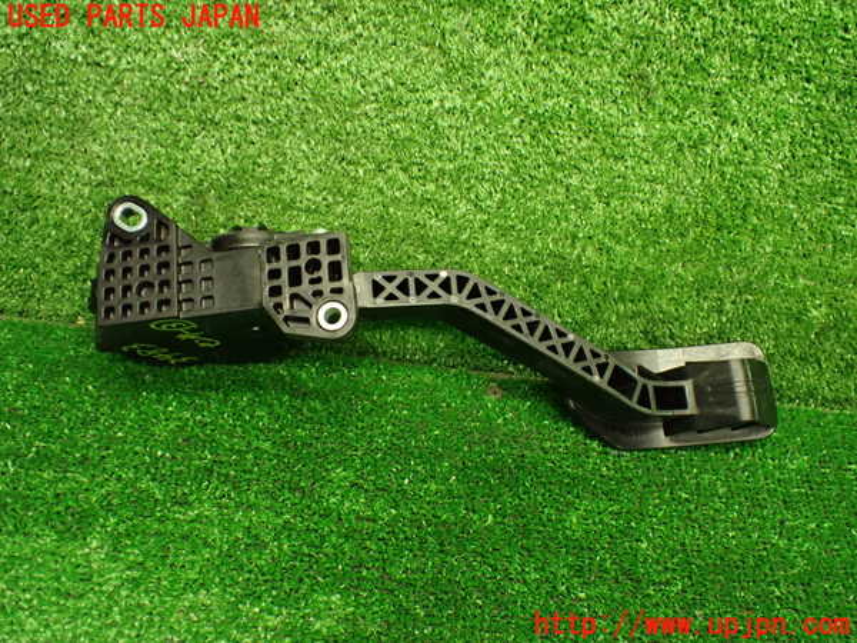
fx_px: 743
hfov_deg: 60.0
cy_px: 322
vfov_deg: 46.8
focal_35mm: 30
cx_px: 428
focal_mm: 5.4
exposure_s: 1/100
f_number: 2.3
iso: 800
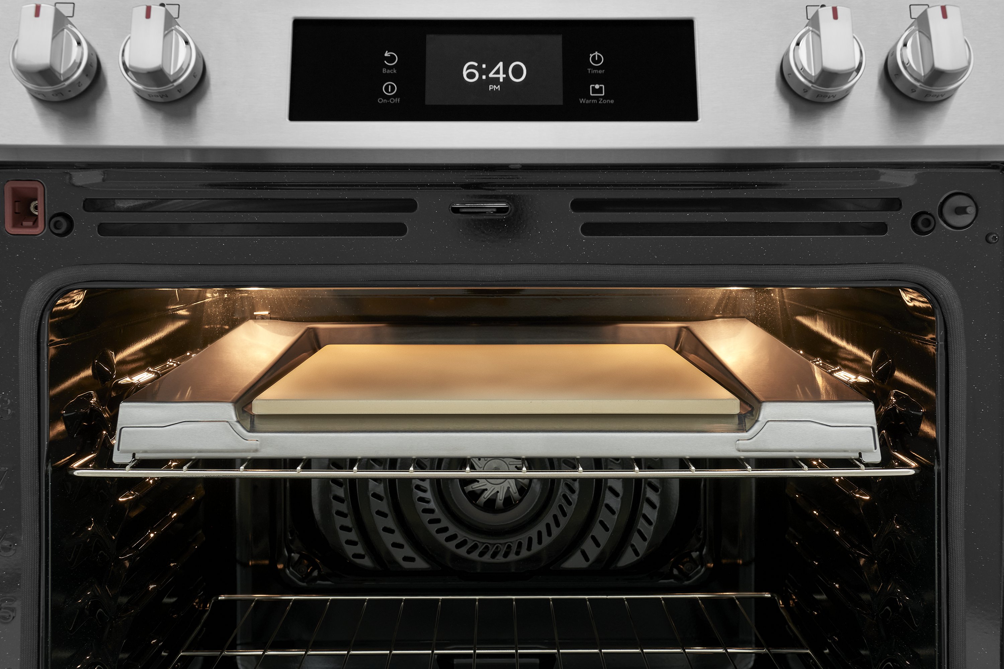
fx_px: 1115
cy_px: 334
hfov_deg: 48.5
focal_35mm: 40
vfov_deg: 33.4
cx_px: 502
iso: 200
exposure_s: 1/5
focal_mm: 40
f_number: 10
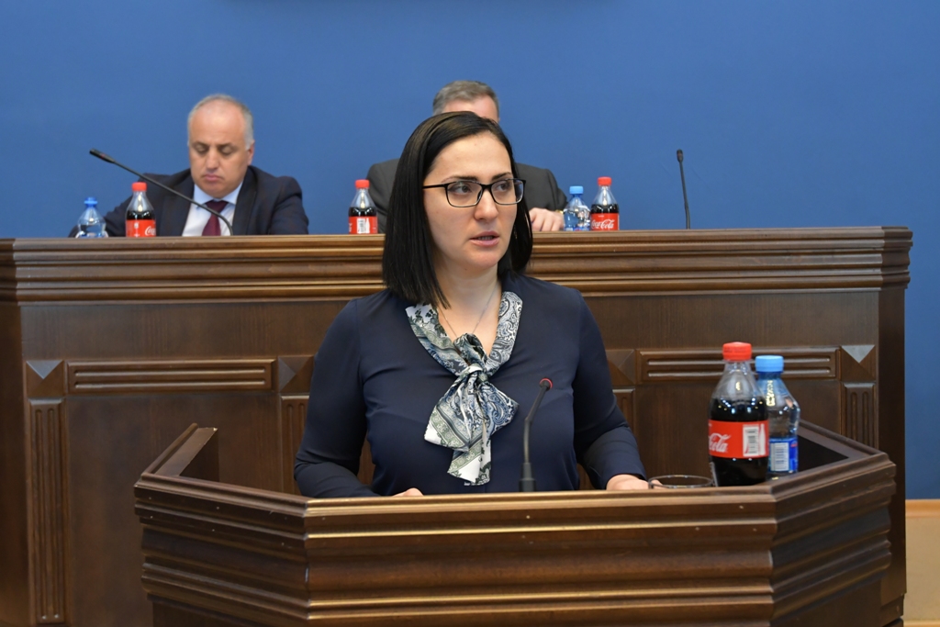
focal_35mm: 52
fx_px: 1371
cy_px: 314
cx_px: 470
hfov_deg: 37.8
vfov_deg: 25.8
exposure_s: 1/100
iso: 3200
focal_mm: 35
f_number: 4.5
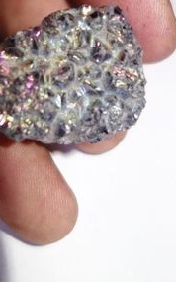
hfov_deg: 25.7
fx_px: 384
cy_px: 75
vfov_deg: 39.4
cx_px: 67
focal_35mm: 50
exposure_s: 1/250
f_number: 1.8
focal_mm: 10.4
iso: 125
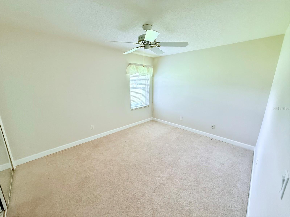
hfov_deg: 102.1
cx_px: 145
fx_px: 117
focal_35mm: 14
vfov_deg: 85.7
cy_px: 108
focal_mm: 2.22
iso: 500
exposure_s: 1/60
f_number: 2.2
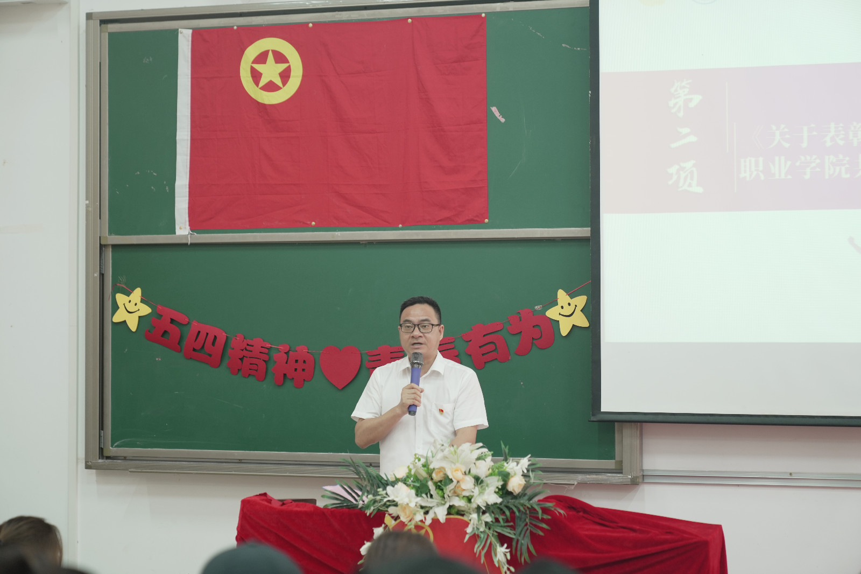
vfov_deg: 19.4
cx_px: 430
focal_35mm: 70
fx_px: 1674
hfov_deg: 28.8
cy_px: 287
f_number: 2.8
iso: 320
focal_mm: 70
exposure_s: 1/20
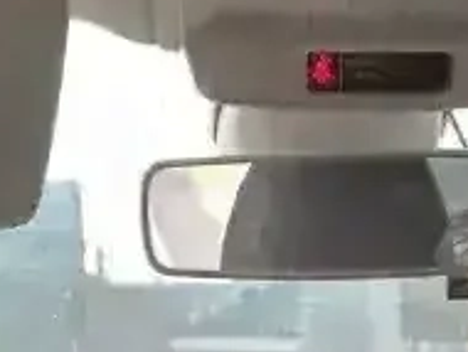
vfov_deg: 10.4
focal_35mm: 126
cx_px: 296
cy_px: 805
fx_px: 1706
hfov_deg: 15.6
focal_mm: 6.76
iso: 80
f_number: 1.78
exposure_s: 1/174
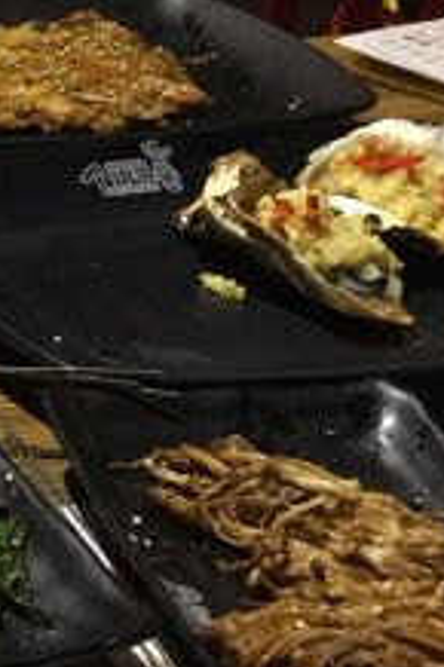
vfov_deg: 21.0
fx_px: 1797
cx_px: -481
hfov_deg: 12.3
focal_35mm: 97
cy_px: 332
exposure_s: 1/10
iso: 125
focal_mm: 4.15
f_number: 2.2
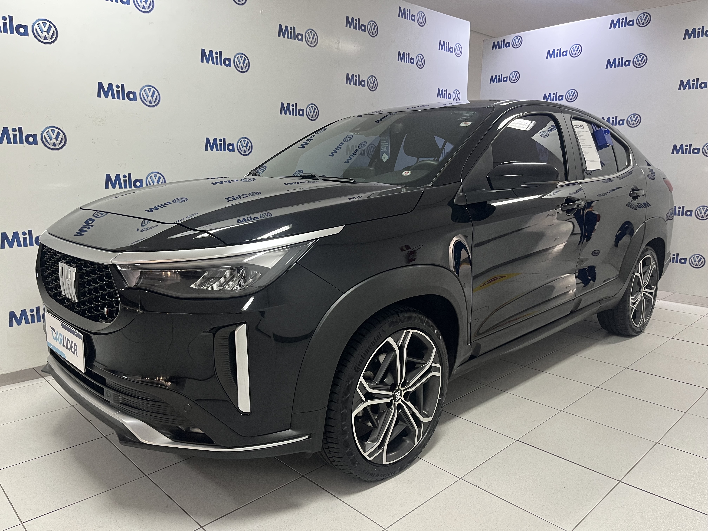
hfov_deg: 67.3
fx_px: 532
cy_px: 266
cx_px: 354
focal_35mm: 26
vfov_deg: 53.1
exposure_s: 1/60
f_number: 1.6
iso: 200
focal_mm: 5.1
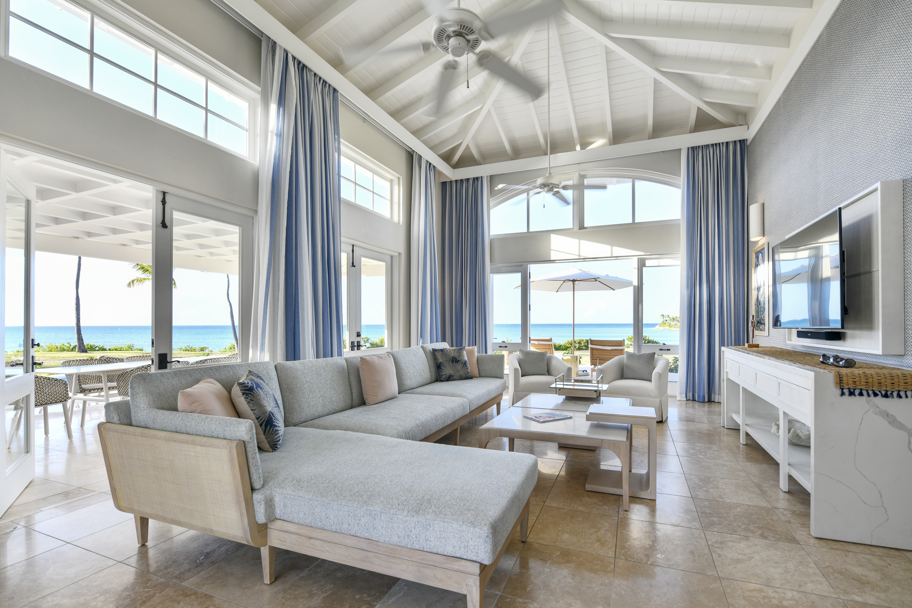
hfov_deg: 96.7
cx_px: 456
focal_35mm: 16
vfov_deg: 73.7
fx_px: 405
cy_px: 304
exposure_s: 1/60
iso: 64
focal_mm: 16
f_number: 5
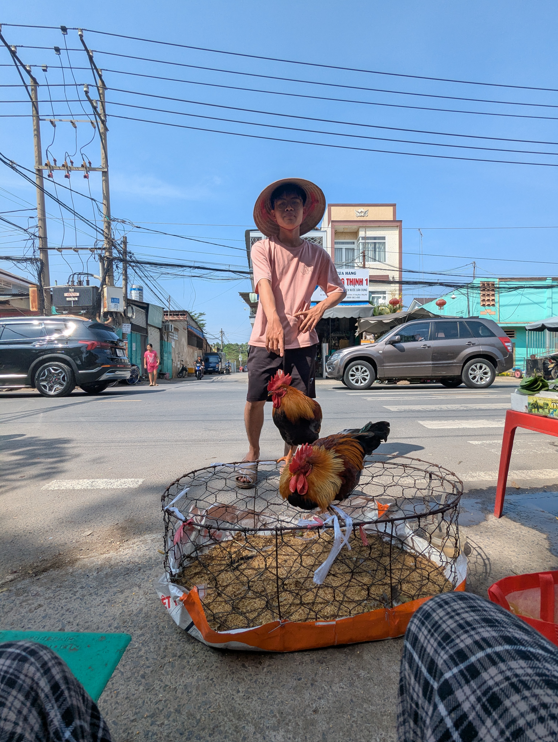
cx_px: 279
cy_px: 371
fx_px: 343
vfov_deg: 94.4
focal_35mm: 16
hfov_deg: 78.2
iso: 43
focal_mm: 2.35
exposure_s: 1/1274
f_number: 2.2
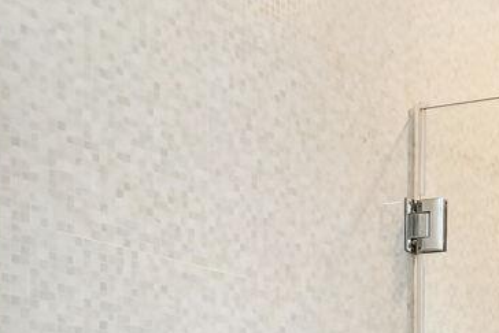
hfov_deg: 23.3
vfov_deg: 16.5
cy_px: 481
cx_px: 668
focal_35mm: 76
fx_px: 1054
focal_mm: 16
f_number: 8
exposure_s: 1/160
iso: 800
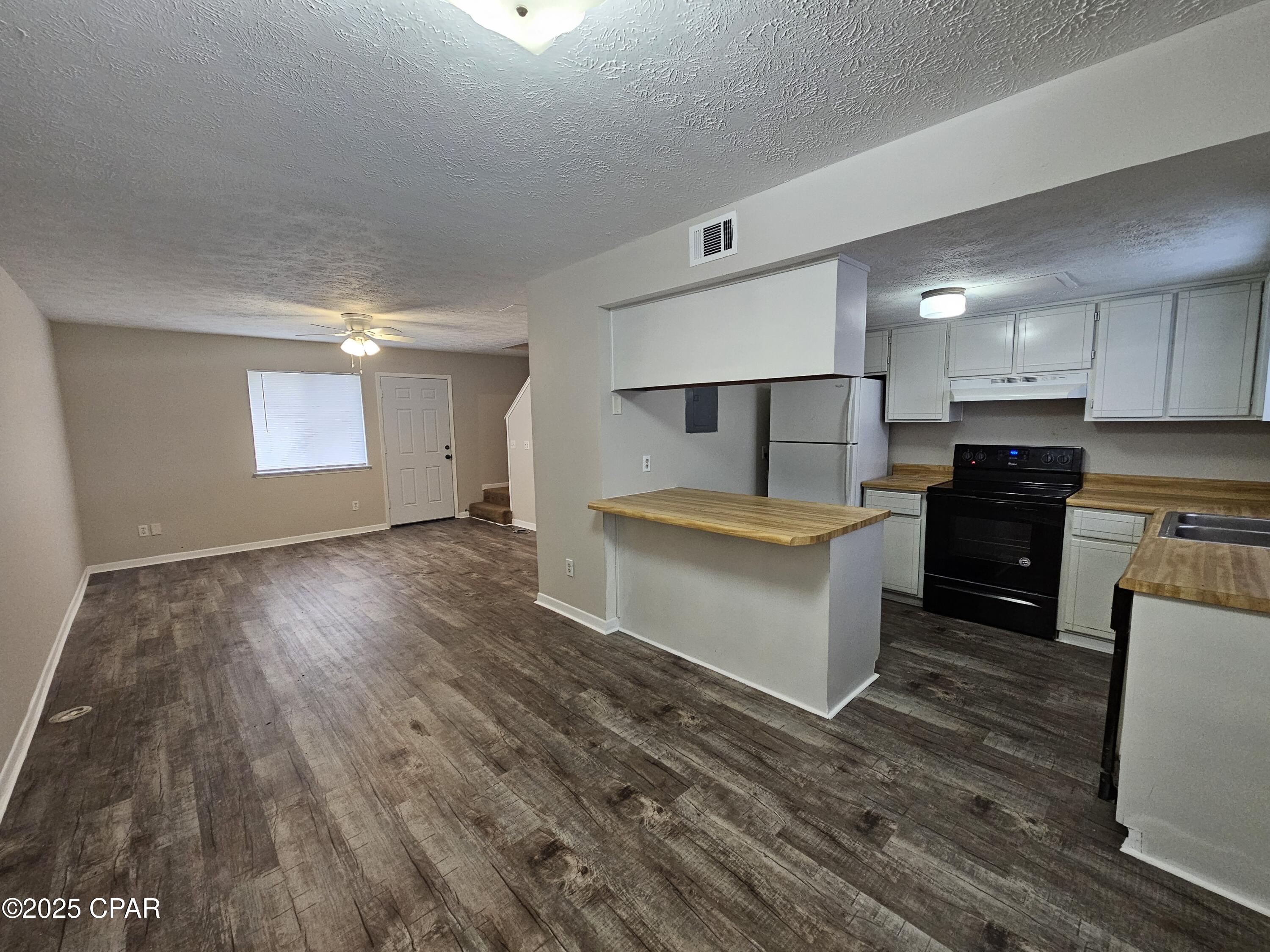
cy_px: 476
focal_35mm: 13
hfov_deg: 106.2
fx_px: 477
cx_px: 635
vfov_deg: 89.9
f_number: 2.2
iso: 320
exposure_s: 1/60
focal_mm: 2.2
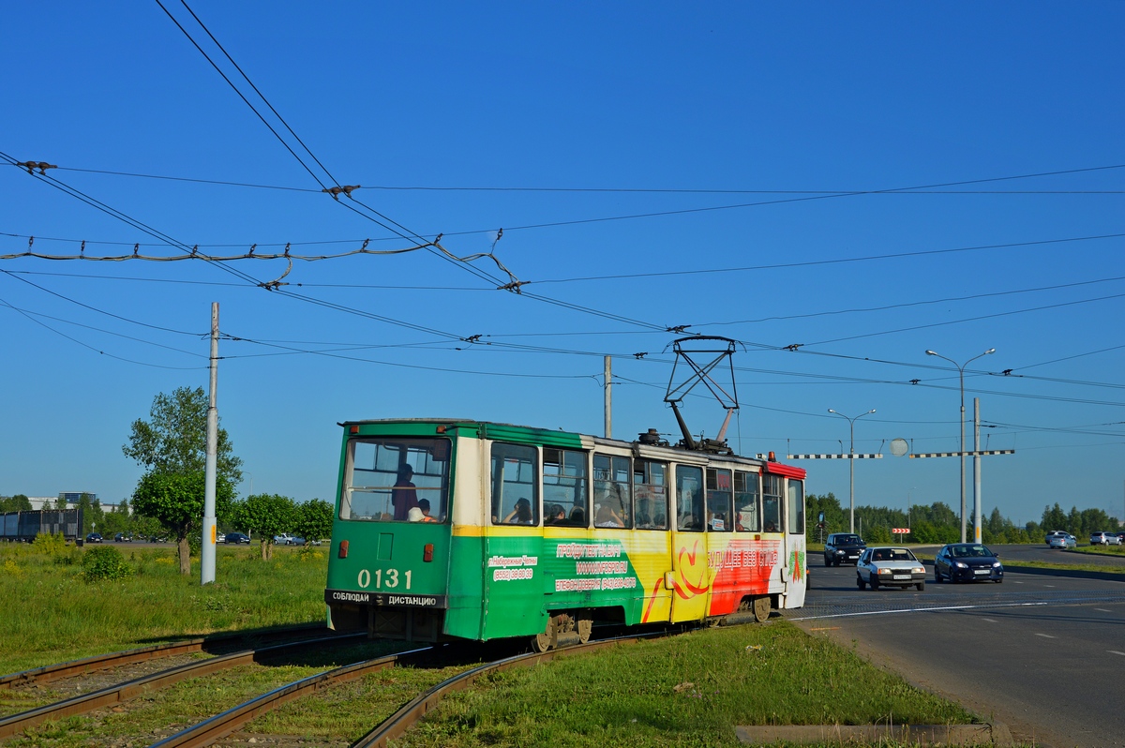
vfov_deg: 28.0
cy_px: 374
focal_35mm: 48
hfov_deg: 41.1
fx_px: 1499
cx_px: 562
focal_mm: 32
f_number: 9
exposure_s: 1/320
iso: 100
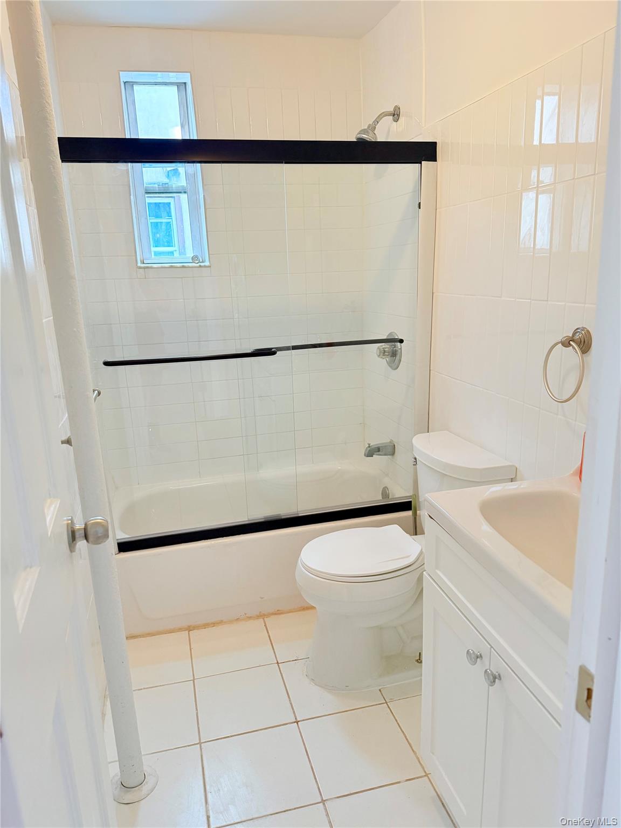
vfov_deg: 71.6
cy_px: 414
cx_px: 310
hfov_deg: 56.8
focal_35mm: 24
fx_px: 574
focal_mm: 6.76
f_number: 1.78
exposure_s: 1/149
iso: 200
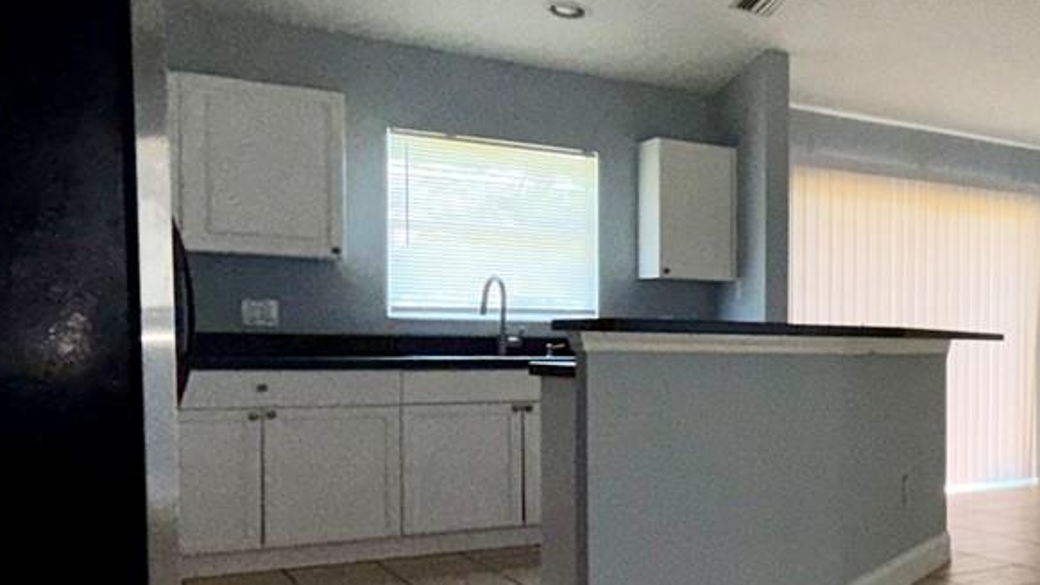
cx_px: 1330
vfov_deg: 28.2
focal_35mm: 42
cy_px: 377
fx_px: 1158
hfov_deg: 34.9
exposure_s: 1/121
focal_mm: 2.22
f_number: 2.2
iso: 100
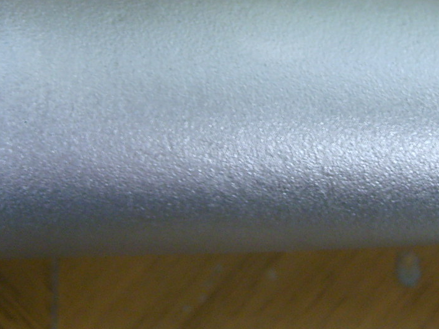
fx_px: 1002
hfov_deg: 24.7
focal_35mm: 79
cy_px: 106
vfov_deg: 18.6
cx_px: 250
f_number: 2.8
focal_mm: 5.8
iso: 139
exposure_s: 1/6
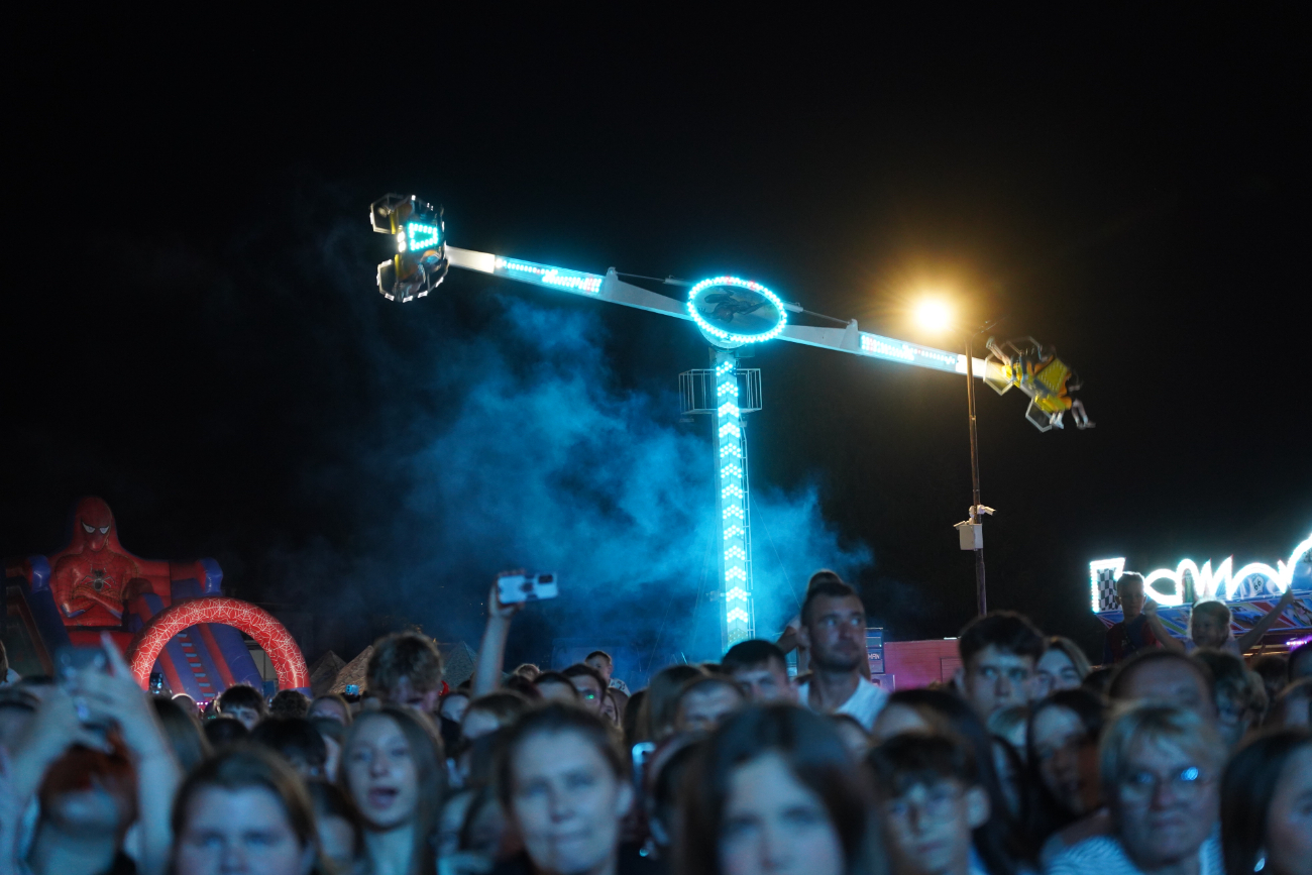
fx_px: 2733
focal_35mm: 75
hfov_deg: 27.0
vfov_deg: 18.2
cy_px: 438
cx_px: 656
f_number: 4
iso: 4000
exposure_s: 1/100
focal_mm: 75
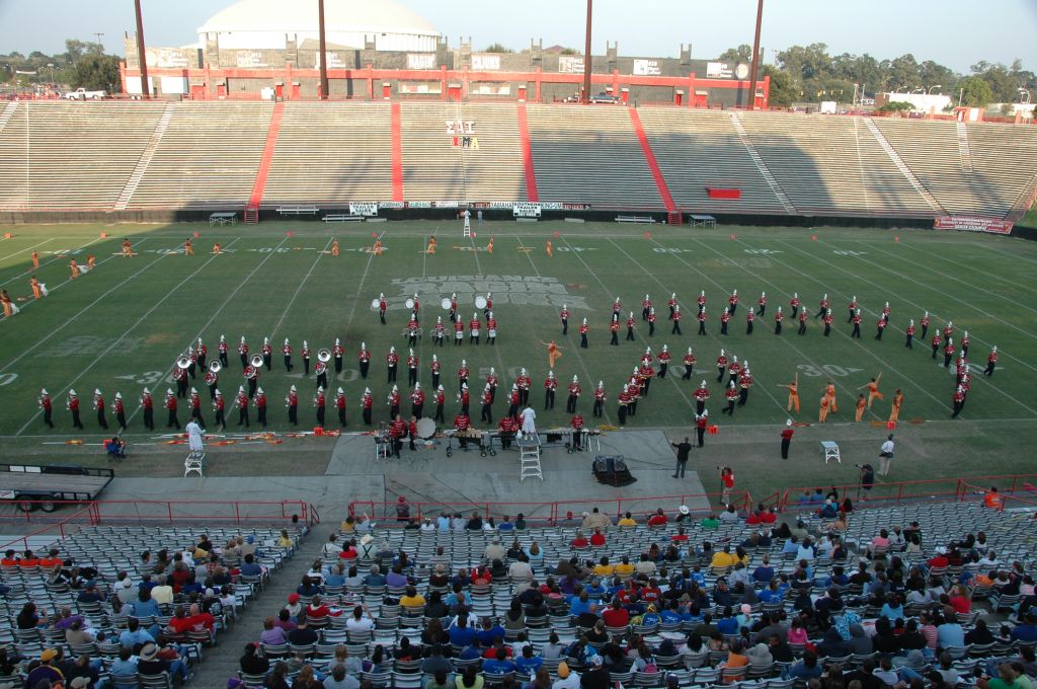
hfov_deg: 67.4
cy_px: 344
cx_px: 518
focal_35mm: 27
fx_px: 777
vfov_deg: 47.8
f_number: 6.3
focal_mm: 18
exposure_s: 1/160
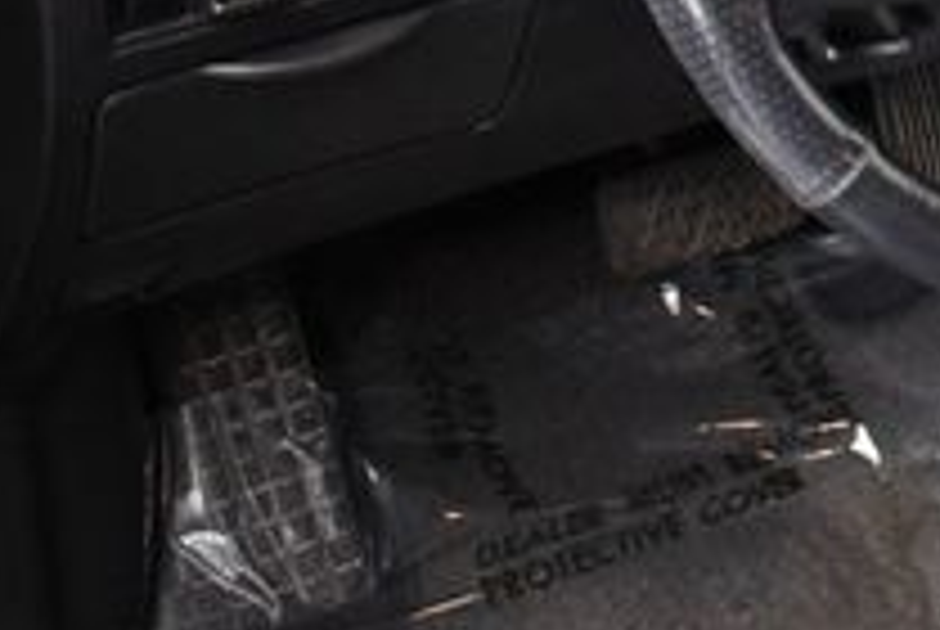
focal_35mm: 110
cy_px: -306
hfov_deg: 17.1
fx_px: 2876
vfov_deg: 11.9
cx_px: 1331
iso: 3200
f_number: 3.5
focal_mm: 18
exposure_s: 1/100
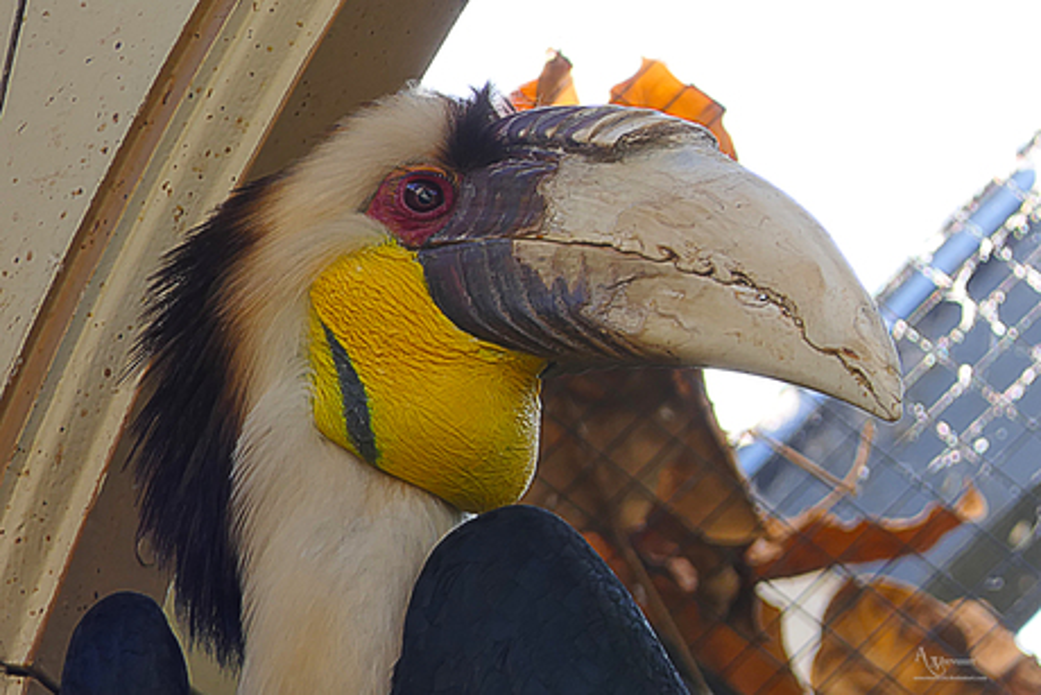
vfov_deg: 1.4
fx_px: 27767
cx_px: 520
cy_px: 348
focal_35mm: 960
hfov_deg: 2.1
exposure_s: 1/125
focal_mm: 176
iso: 125
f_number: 4.5
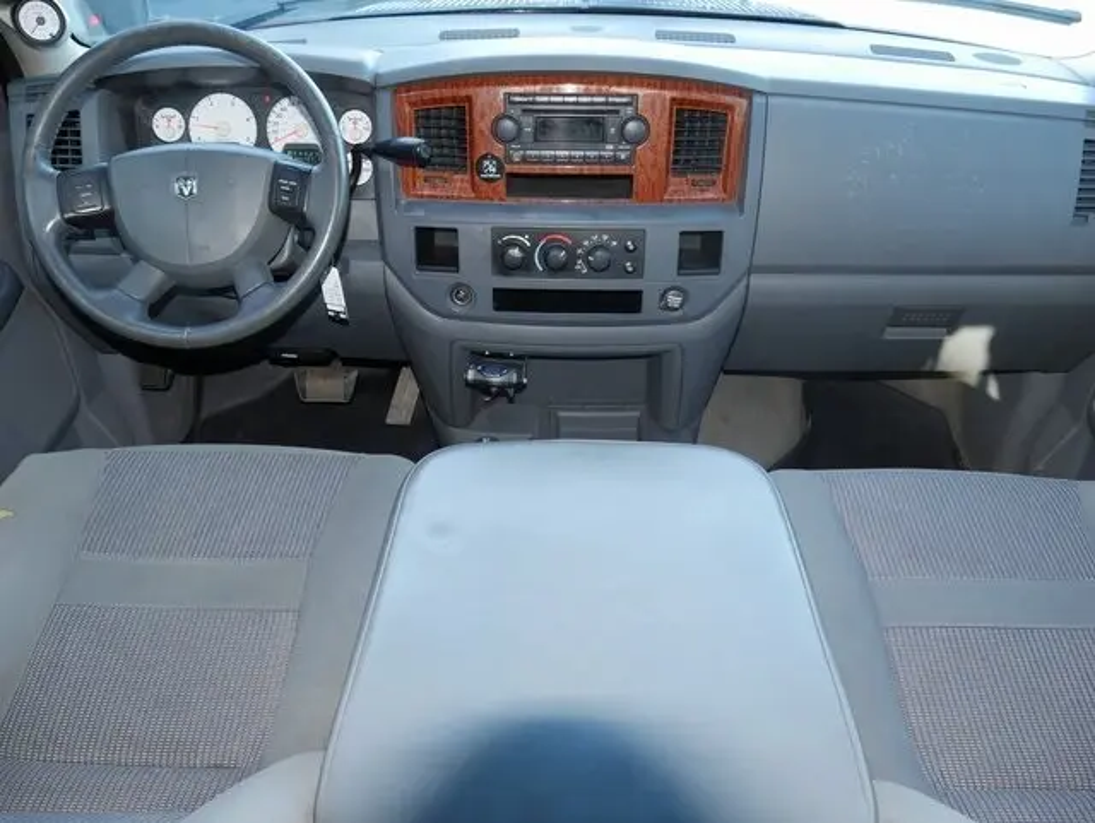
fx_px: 886
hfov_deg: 63.4
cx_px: 548
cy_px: 412
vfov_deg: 49.8
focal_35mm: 28
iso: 400
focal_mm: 14
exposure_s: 1/60
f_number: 5
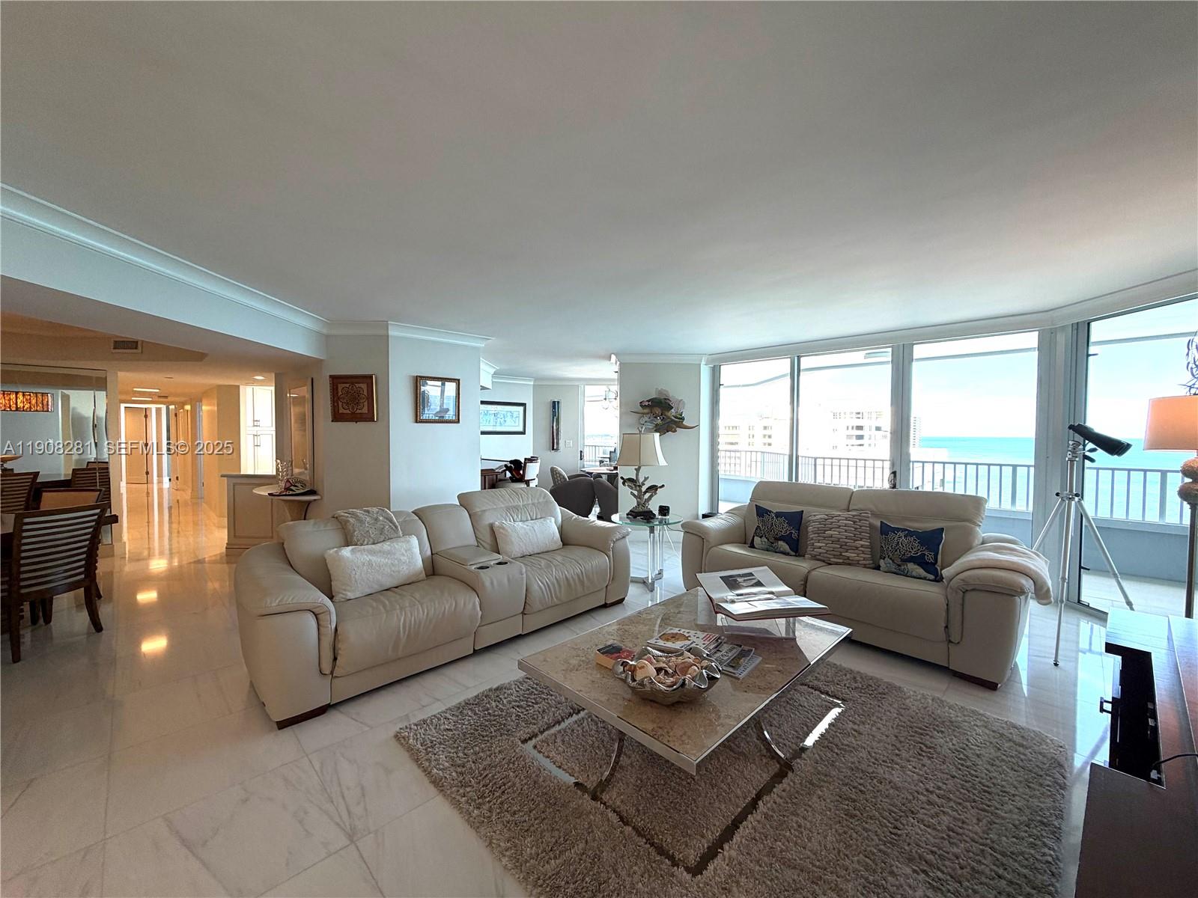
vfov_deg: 85.7
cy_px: 449
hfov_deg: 102.1
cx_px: 599
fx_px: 485
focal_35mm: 14
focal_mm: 2.22
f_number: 2.2
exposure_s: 1/120
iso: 32
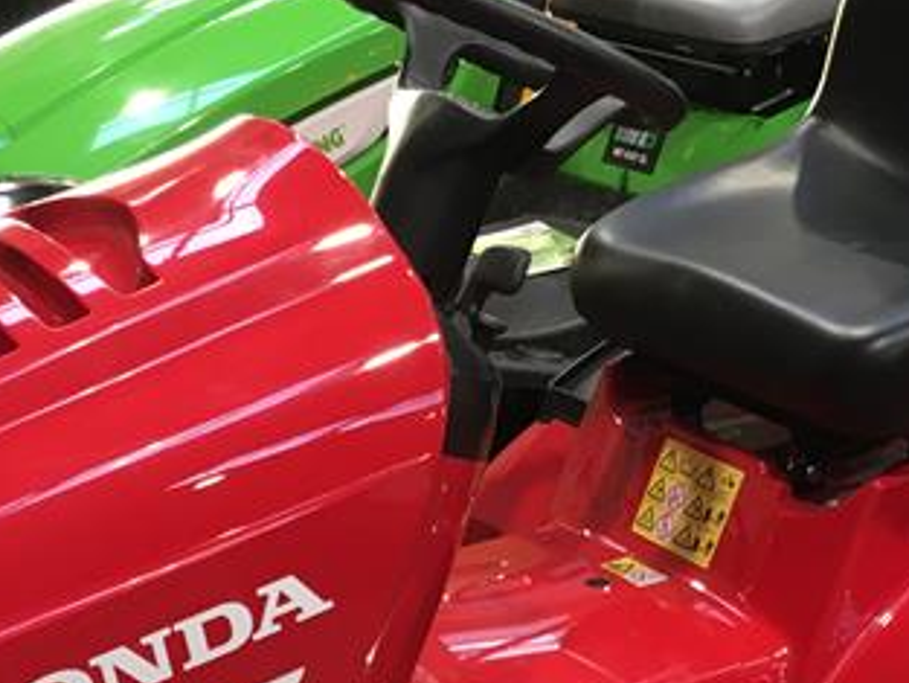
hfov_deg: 22.2
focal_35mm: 88
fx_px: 2312
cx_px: 517
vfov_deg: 16.2
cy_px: 788
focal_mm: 4.15
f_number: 2.2
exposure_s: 1/33
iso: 80
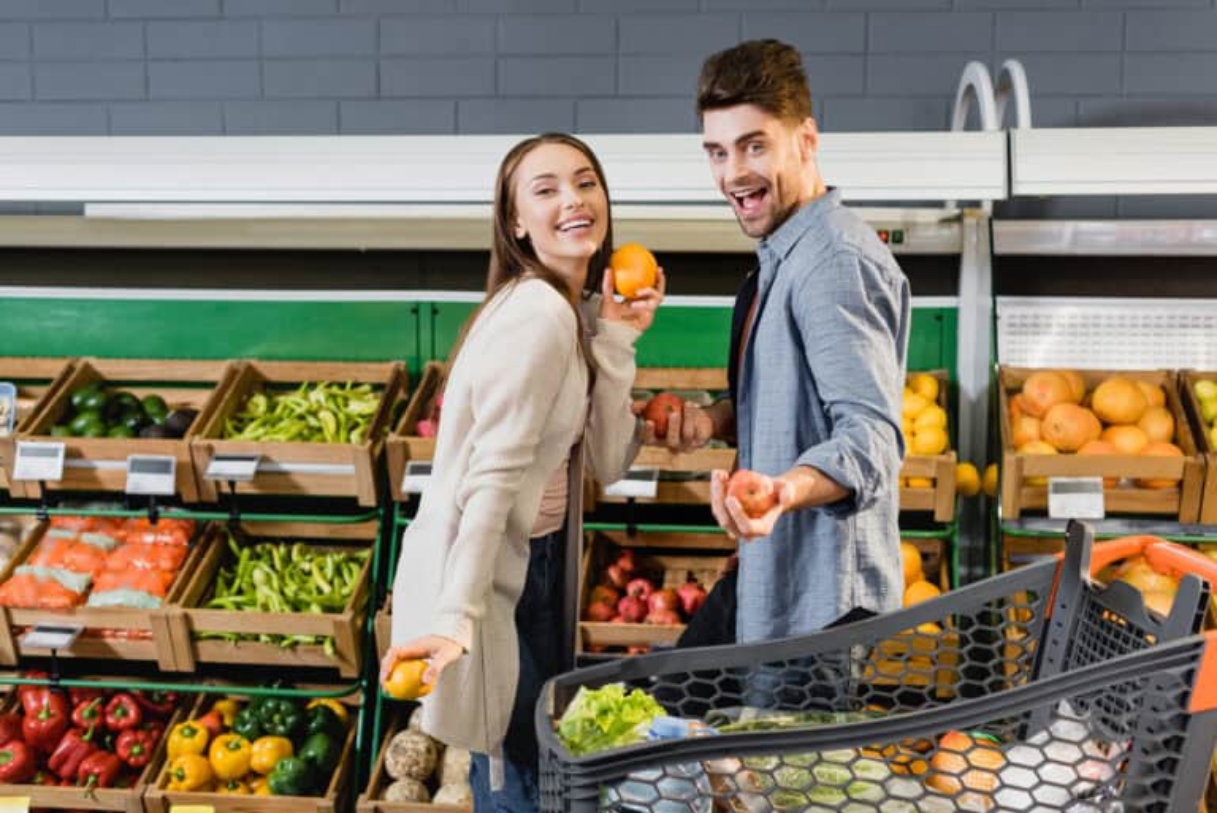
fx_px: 1691
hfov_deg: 39.6
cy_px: 406
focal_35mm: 50
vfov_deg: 27.0
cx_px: 608
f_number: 2.8
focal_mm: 50
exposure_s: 1/200
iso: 250
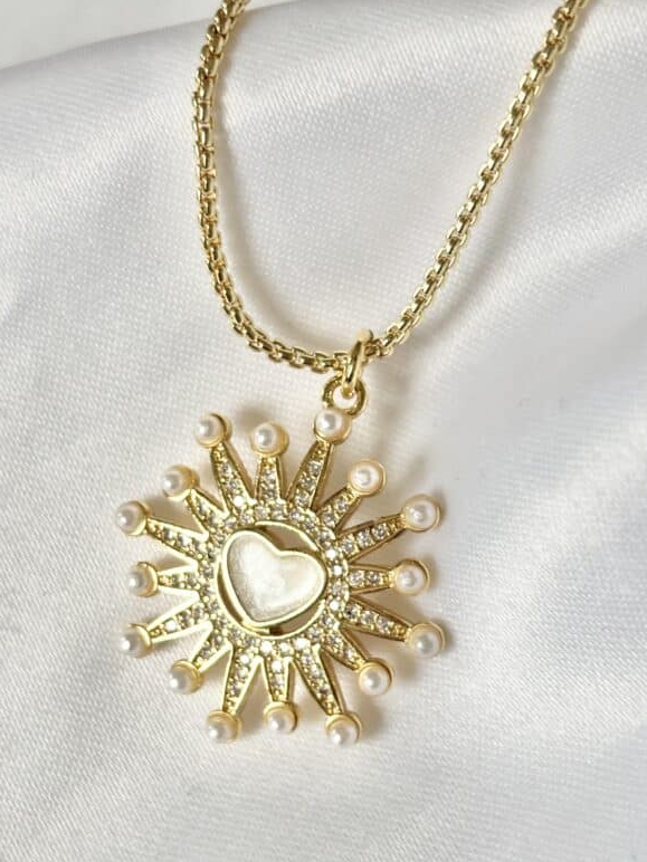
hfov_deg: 21.3
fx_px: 1720
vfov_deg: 28.2
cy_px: 462
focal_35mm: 69
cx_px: 334
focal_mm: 5.96
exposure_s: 1/60
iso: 80
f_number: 1.6
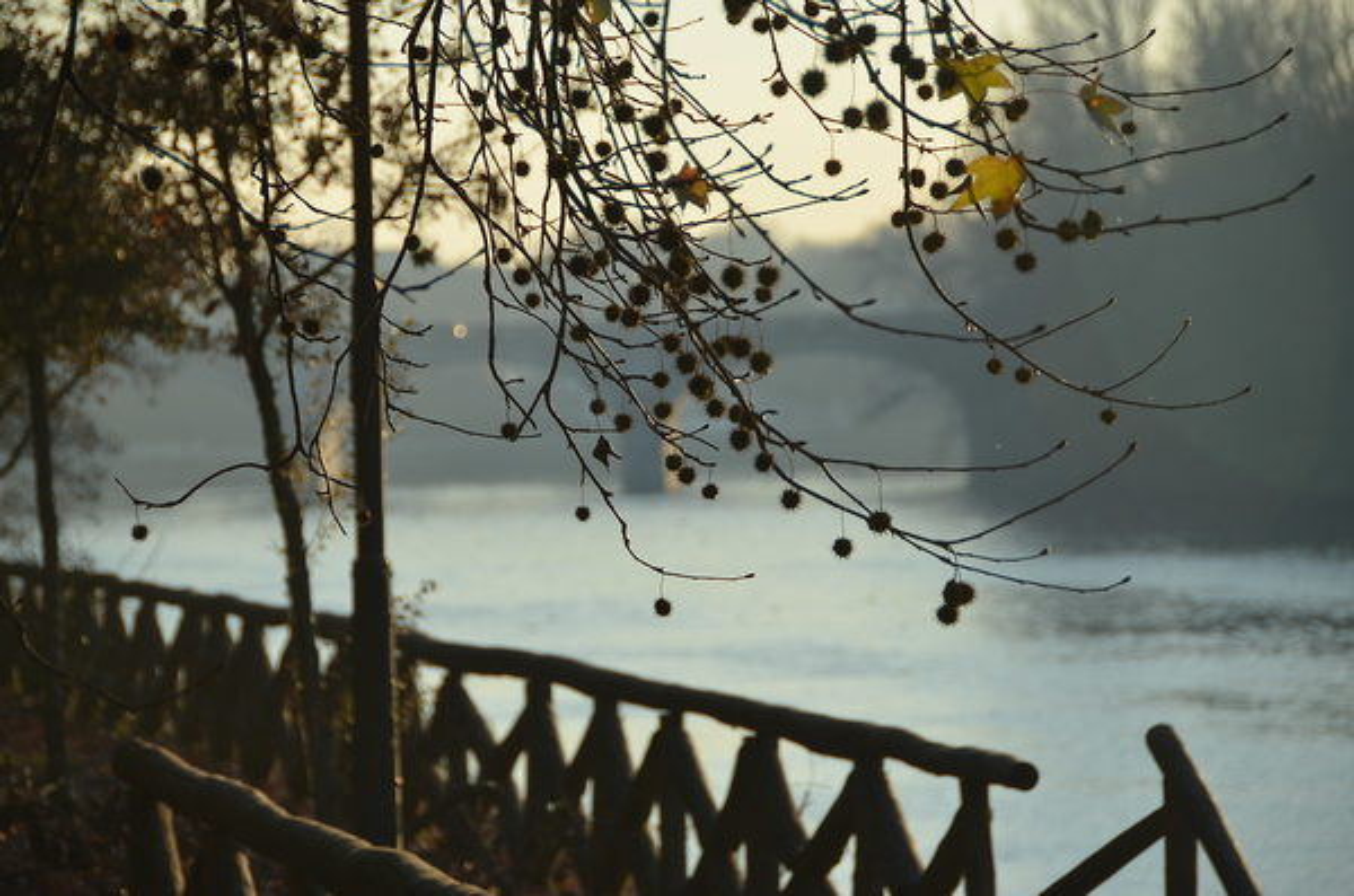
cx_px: 677
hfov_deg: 10.2
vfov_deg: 6.7
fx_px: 7598
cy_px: 448
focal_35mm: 202
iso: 200
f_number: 5.6
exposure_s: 1/640
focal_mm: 135
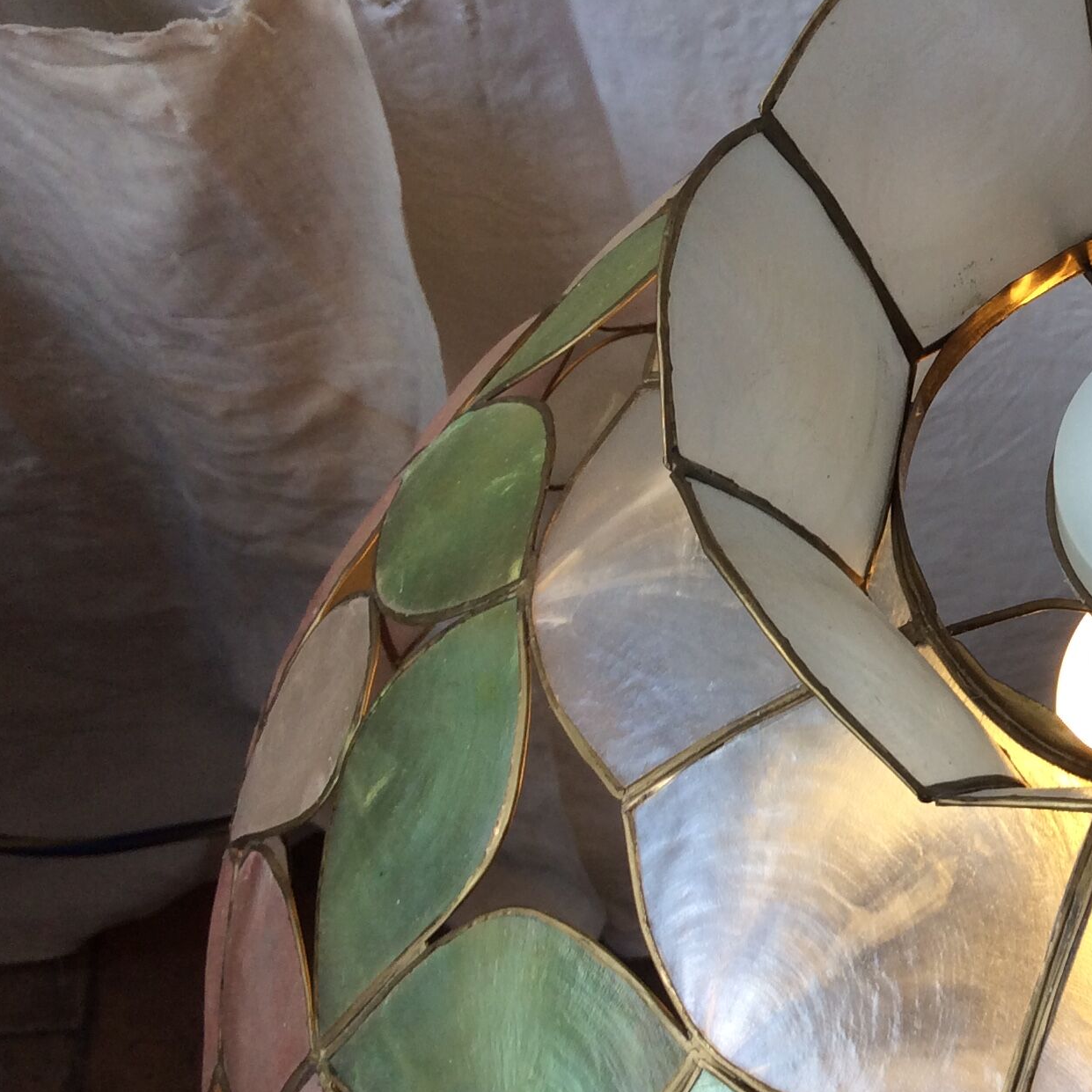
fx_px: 2106
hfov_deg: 27.2
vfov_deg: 29.0
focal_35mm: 59
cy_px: 637
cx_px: 1123
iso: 32
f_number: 2.4
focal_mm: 3.3
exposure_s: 1/120
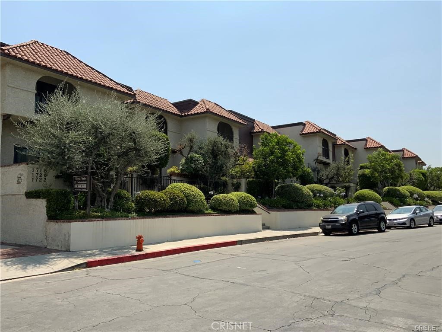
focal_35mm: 29
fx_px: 370
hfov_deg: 61.7
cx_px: 221
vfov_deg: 48.2
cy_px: 166
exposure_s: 1/2959
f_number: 1.8
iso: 20
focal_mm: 3
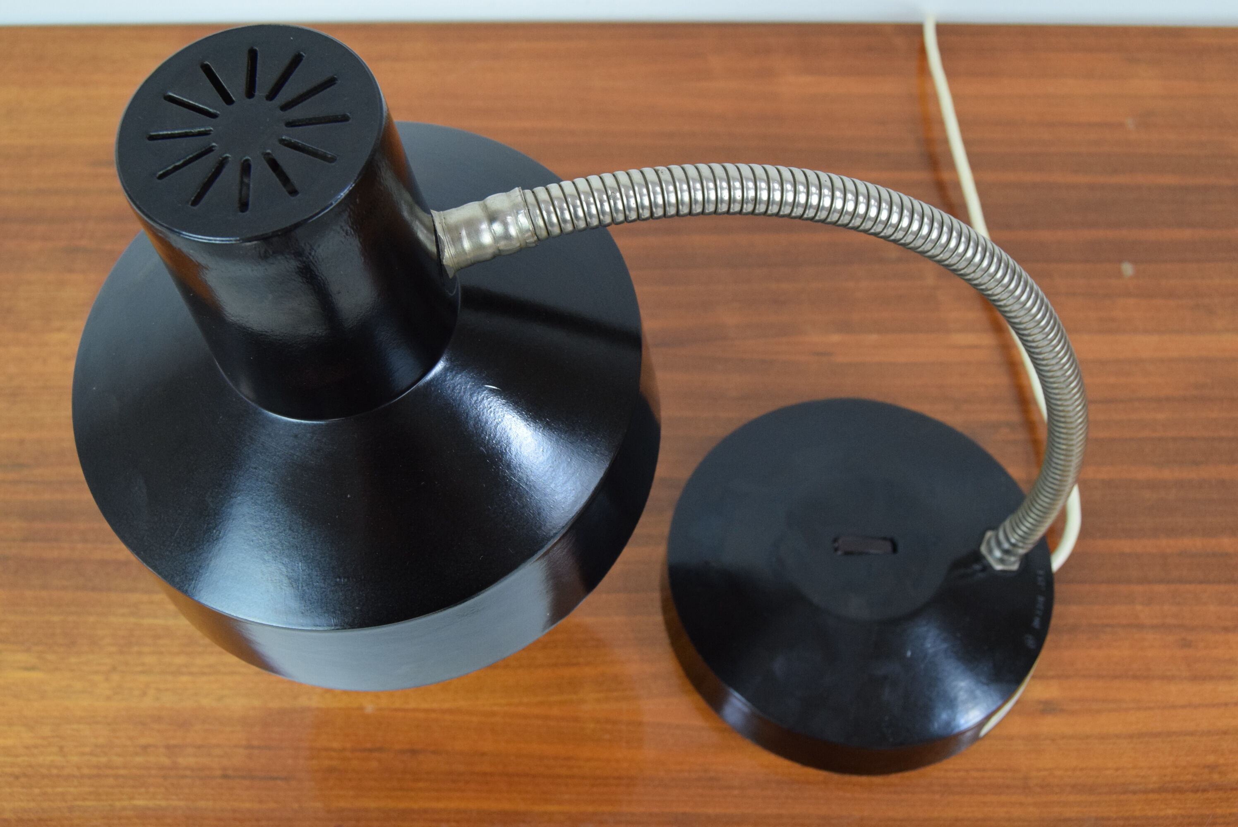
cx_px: 619
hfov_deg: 53.1
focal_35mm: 36
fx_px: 1239
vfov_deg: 36.9
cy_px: 414
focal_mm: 24
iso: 1600
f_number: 7.1
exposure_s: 1/200
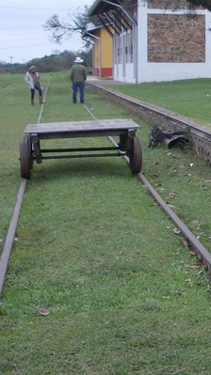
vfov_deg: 23.6
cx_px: 318
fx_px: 897
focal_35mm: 90
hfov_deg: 12.7
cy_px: 123
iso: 80
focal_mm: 6.1
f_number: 3.3
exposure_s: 1/250
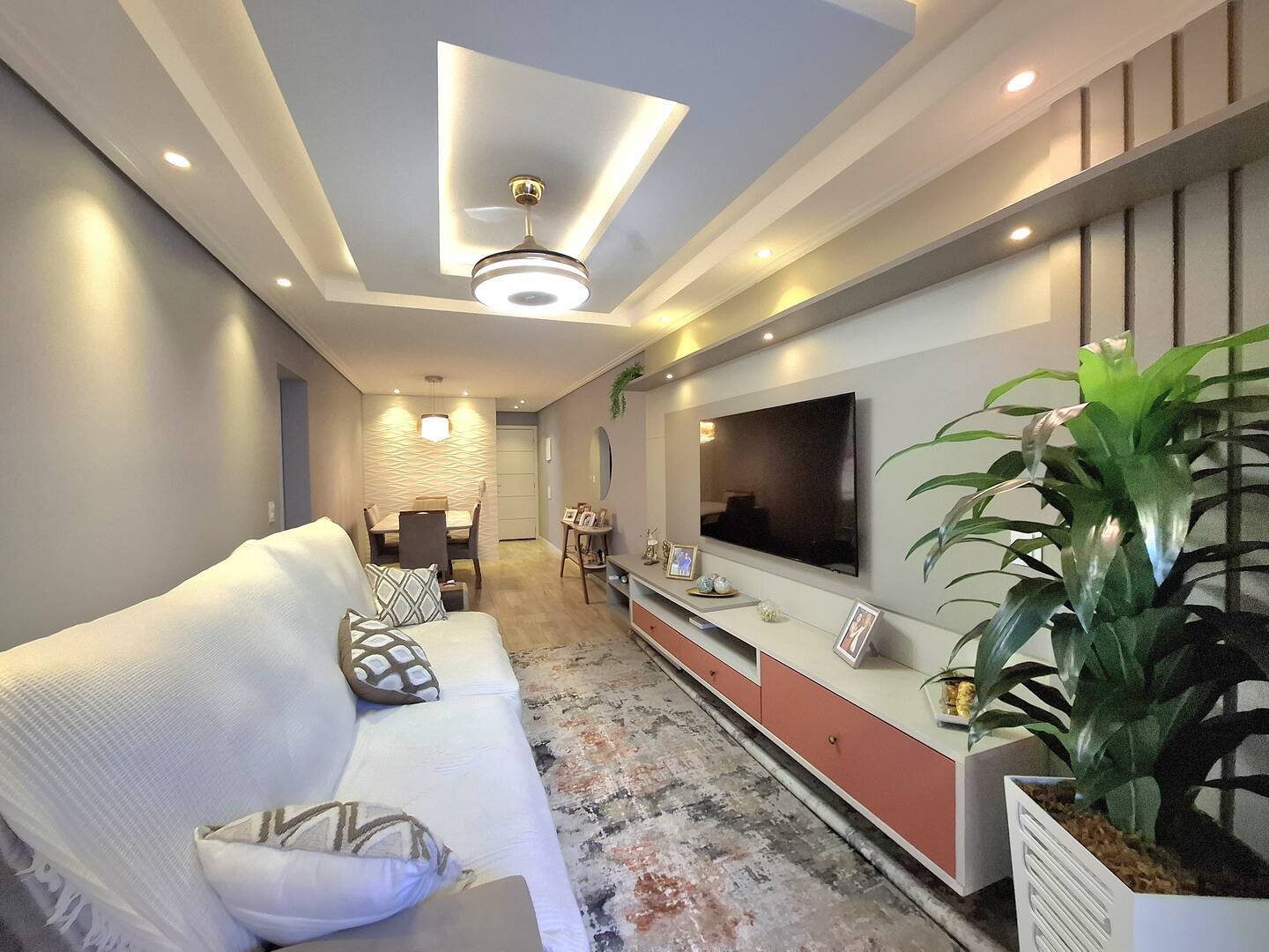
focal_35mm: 13
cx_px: 634
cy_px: 476
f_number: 2.2
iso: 200
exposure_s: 1/40
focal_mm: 1.74
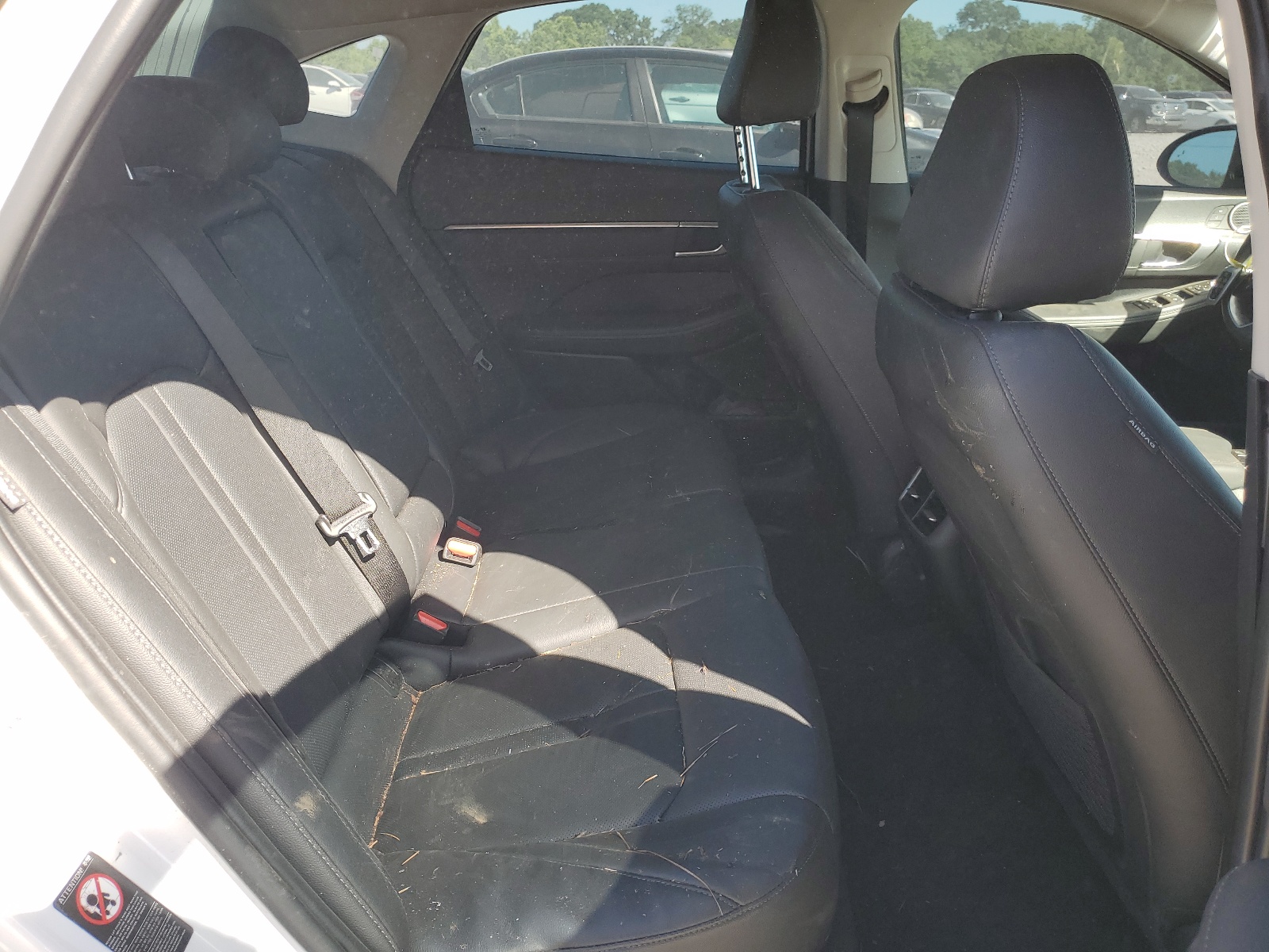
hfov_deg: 67.3
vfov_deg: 53.1
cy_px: 476
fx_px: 953
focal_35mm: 26
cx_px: 634
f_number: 1.5
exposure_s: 1/400
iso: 50
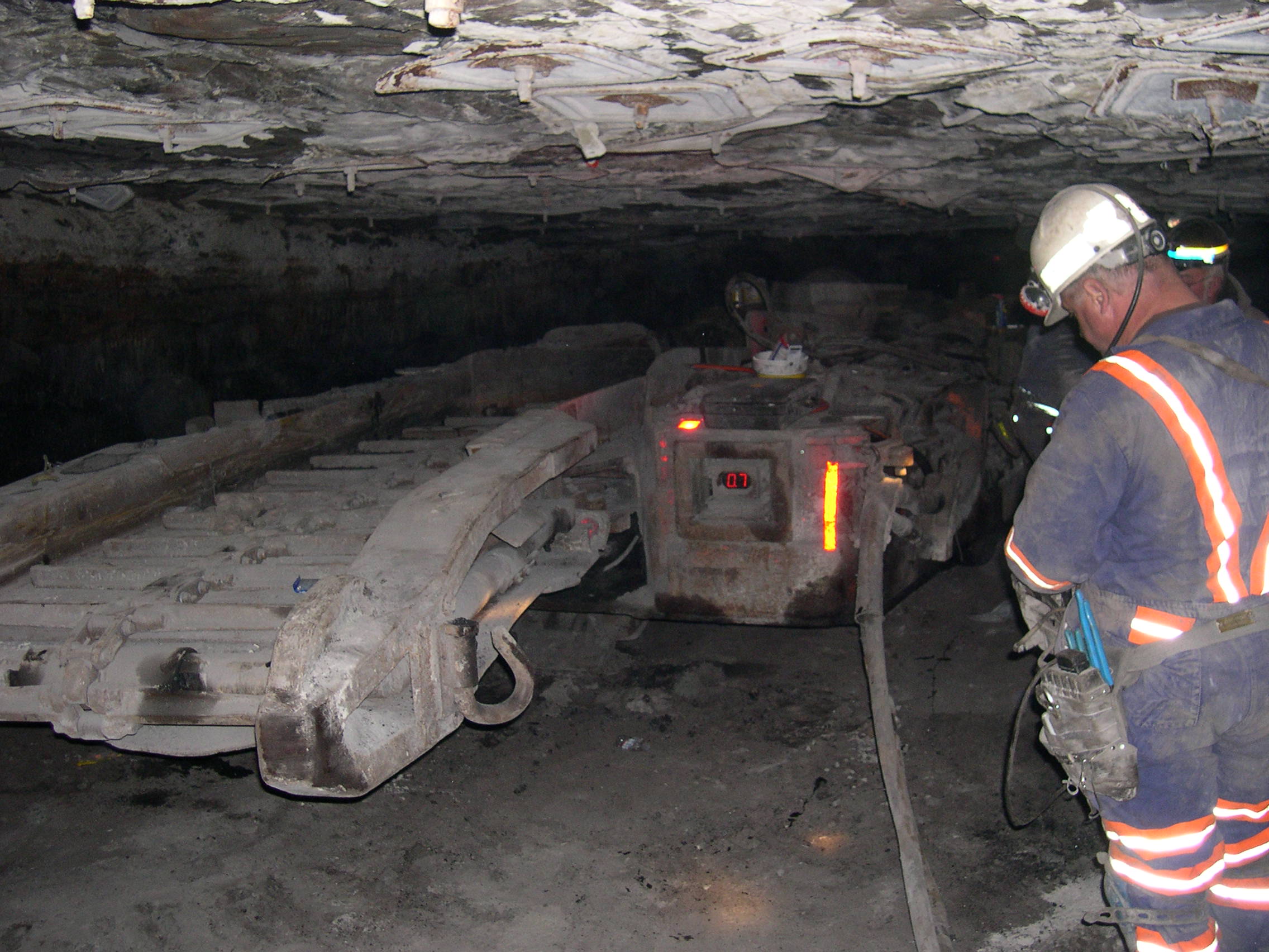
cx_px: 634
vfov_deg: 37.7
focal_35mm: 38
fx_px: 1393
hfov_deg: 49.0
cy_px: 476
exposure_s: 1/60
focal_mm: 8
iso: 260
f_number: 2.8
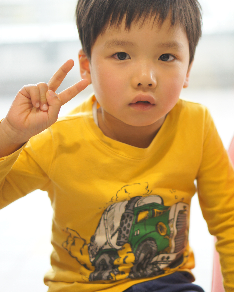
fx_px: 736
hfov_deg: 18.1
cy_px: 123
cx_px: 117
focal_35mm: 85
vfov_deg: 22.5
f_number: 1.8
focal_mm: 50
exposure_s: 1/160
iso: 200
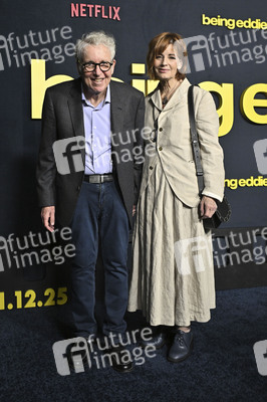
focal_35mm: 37
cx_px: 134
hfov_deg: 35.9
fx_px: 412
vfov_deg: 51.9
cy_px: 201
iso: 2500
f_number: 5.6
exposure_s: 1/320
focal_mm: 37
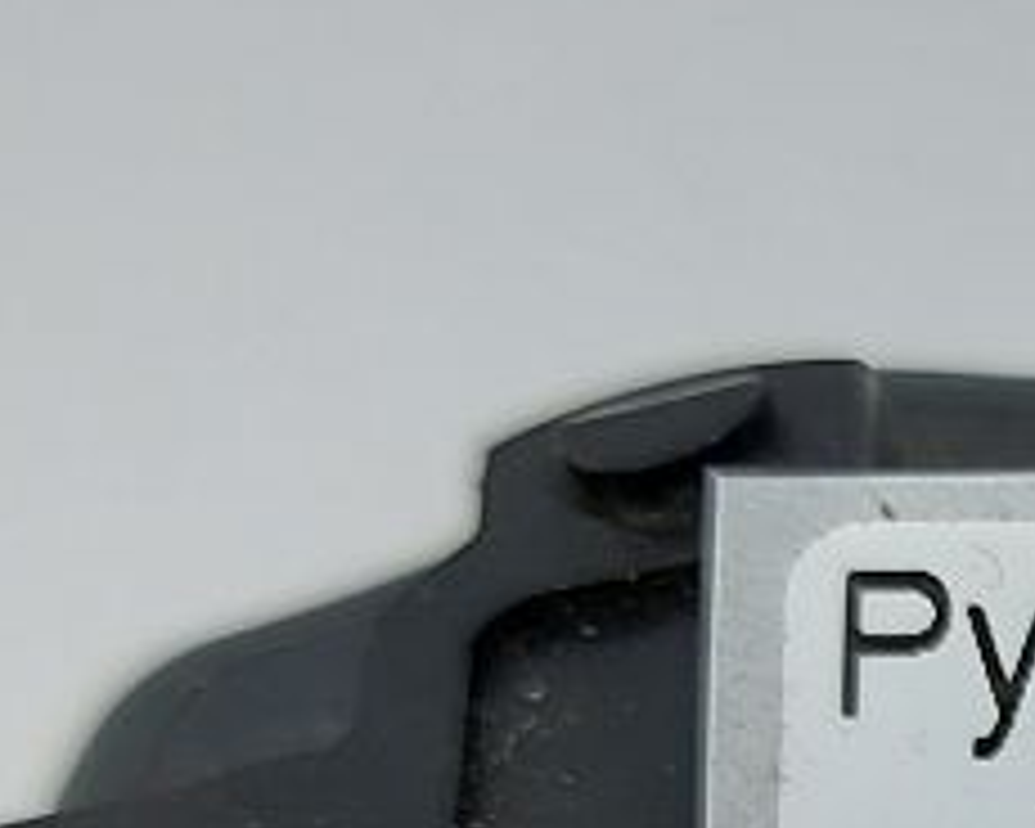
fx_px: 4319
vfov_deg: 10.5
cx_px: 1708
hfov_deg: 12.7
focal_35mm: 141
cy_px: 1341
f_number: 1.8
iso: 50
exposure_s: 1/50
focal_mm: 5.23
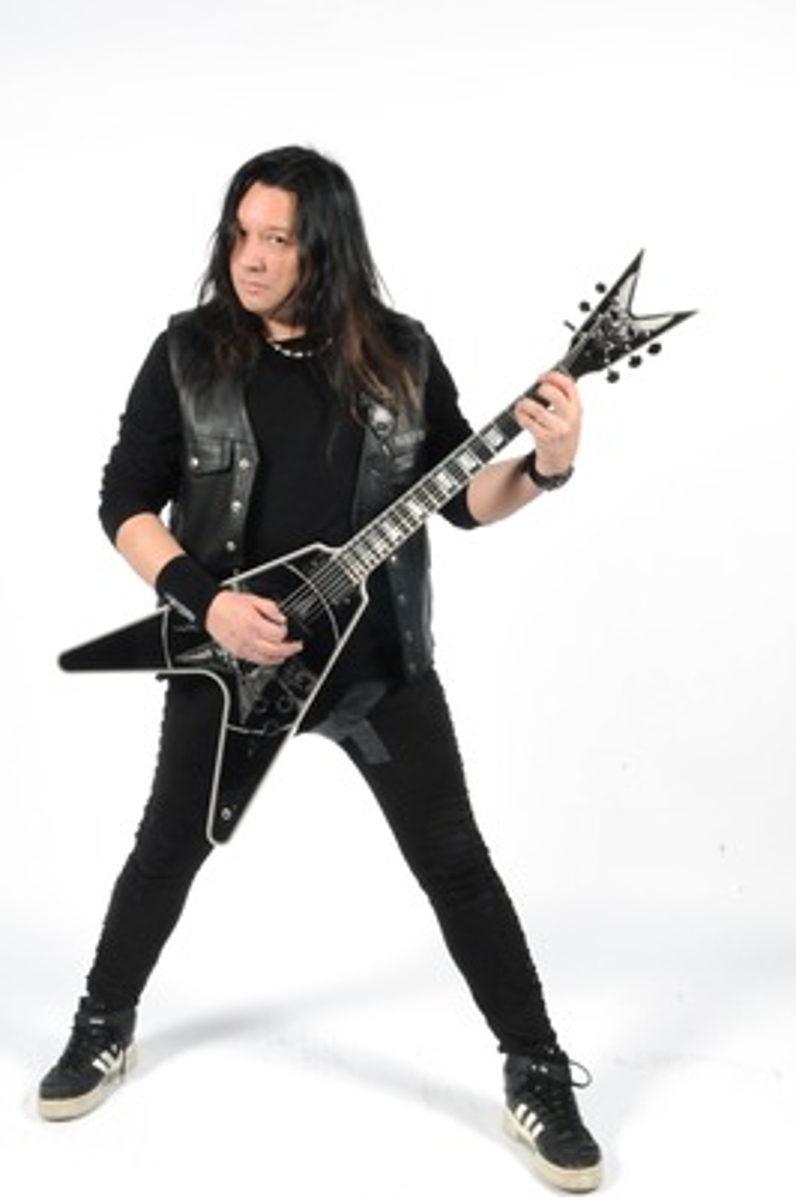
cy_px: 598
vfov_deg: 41.1
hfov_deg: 28.0
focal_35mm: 48
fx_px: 1595
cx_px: 398
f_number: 22
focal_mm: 32
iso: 2000
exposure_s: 1/200
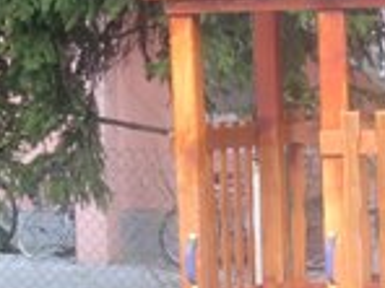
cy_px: 258
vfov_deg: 9.5
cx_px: 476
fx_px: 1724
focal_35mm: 155
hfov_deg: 12.4
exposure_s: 1/101
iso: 64
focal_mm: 7.6
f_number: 3.1
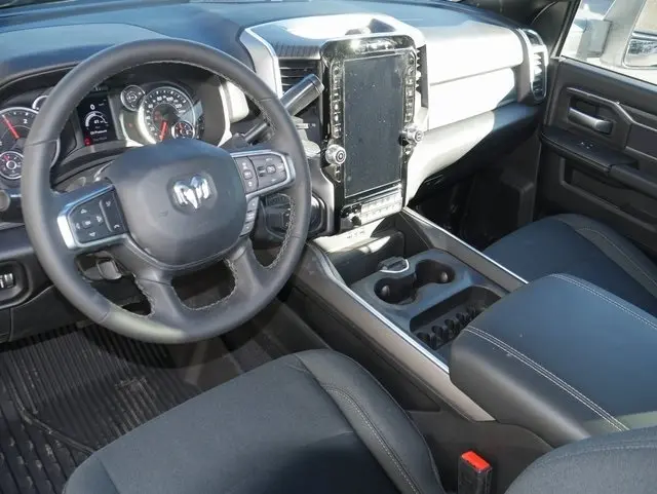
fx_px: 570
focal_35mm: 30
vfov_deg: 46.9
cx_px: 328
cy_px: 247
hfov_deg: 59.9
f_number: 5
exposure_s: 1/60
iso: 250
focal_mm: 15
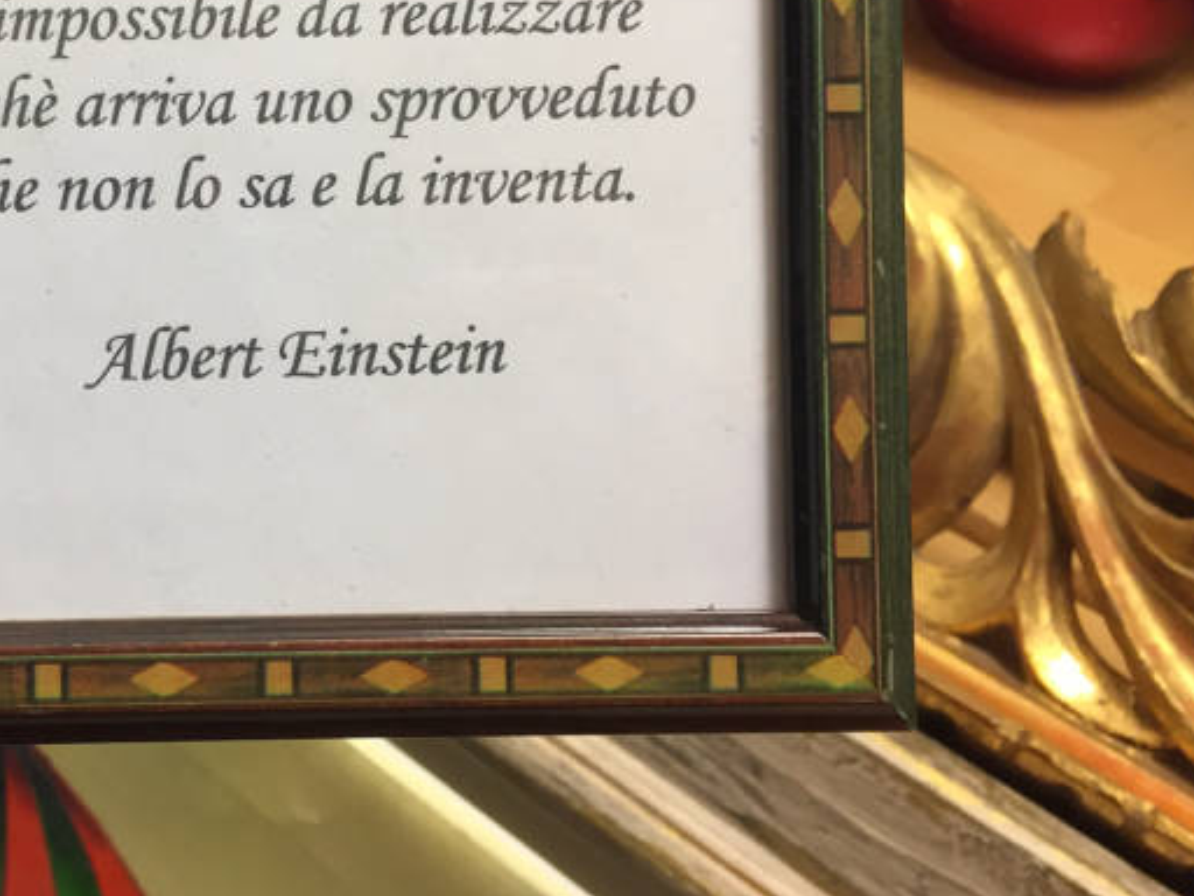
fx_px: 2001
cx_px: 72
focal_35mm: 58
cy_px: 282
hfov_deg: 31.3
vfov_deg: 25.1
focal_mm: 4.15
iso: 32
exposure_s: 1/33
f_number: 2.2
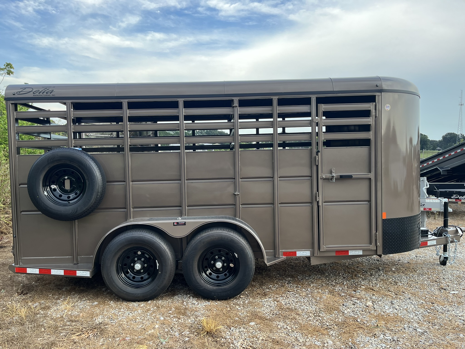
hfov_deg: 67.3
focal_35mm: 26
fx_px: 349
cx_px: 232
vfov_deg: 53.1
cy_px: 174
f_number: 1.6
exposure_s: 1/224
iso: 40
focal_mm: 5.1
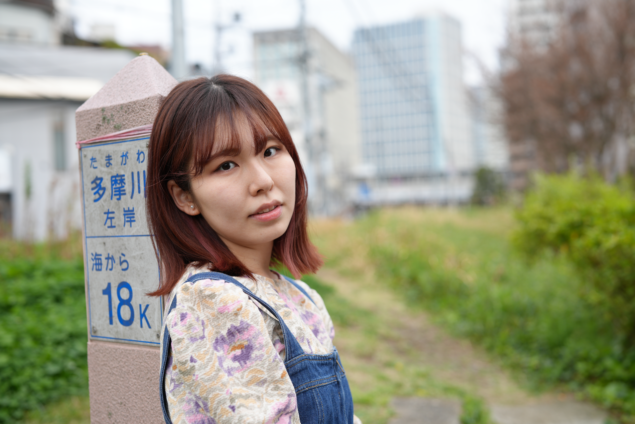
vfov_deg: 27.0
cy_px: 212
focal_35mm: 50
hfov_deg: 39.6
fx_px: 882
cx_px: 318
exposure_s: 1/500
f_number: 2.8
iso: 100
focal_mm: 50
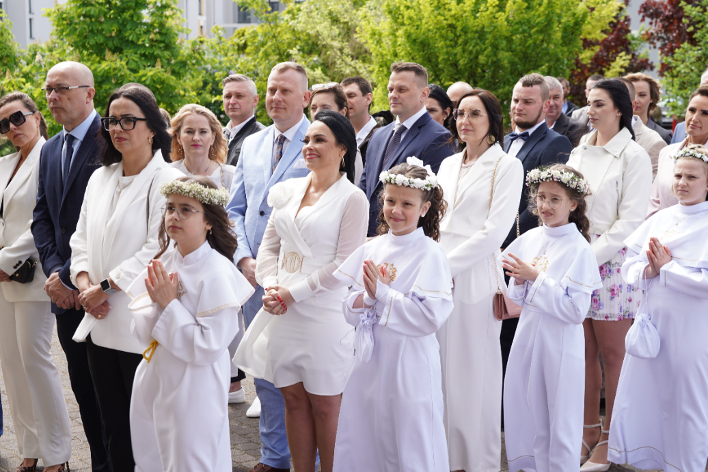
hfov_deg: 31.4
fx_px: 1259
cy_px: 287
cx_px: 308
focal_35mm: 64
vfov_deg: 21.2
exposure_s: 1/200
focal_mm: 51
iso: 100
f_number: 5
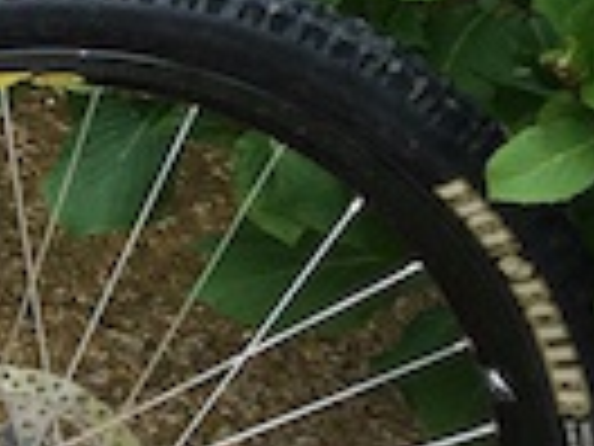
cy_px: 72
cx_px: -968
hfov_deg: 9.6
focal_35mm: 176
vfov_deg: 8.4
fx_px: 3020
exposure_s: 1/190
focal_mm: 4.15
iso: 32
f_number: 2.2
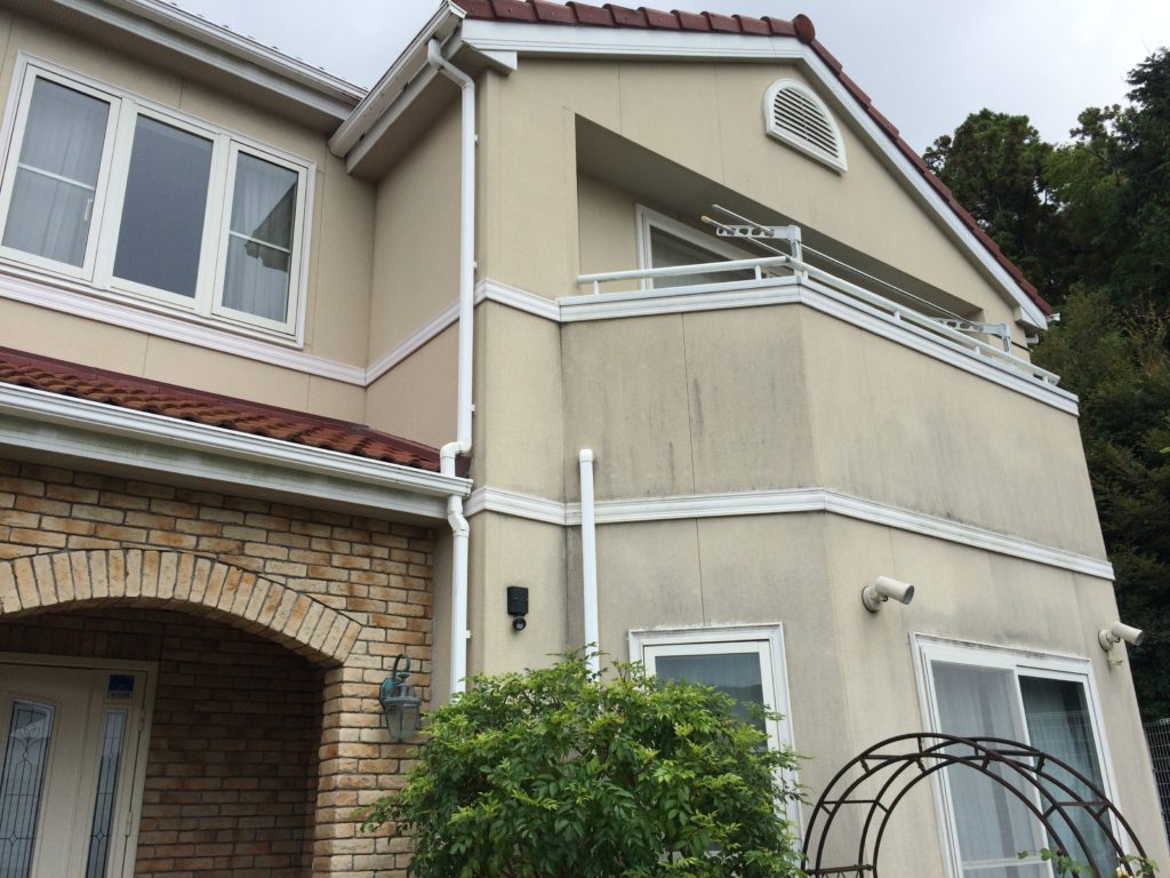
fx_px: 980
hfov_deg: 61.7
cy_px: 439
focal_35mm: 29
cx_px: 585
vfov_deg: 48.2
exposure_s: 1/2160
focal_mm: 4.15
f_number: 2.2
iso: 32
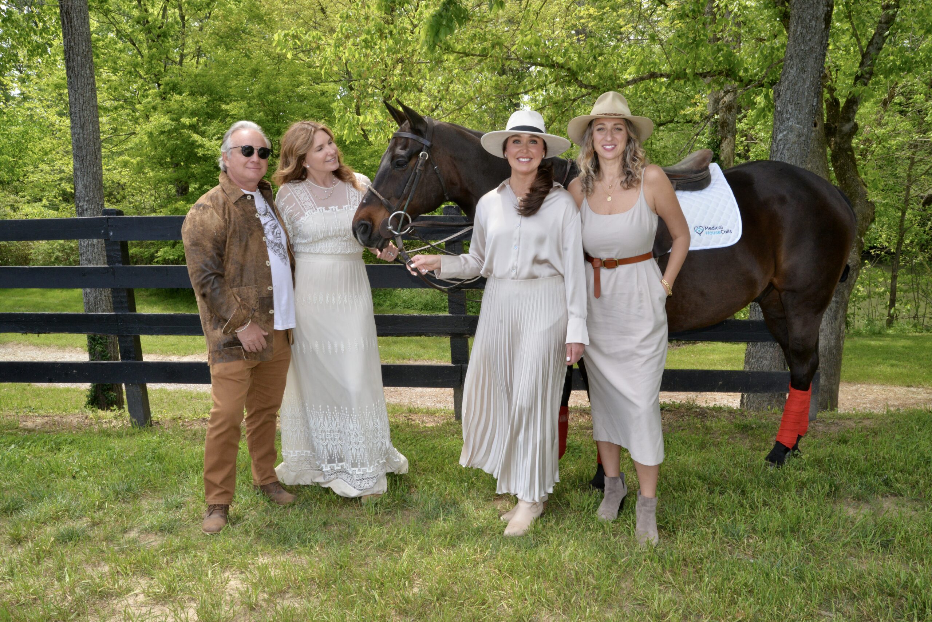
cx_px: 466
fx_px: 829
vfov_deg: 41.2
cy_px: 311
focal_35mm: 32
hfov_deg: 58.7
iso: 1250
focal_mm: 32
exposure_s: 1/200
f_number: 18
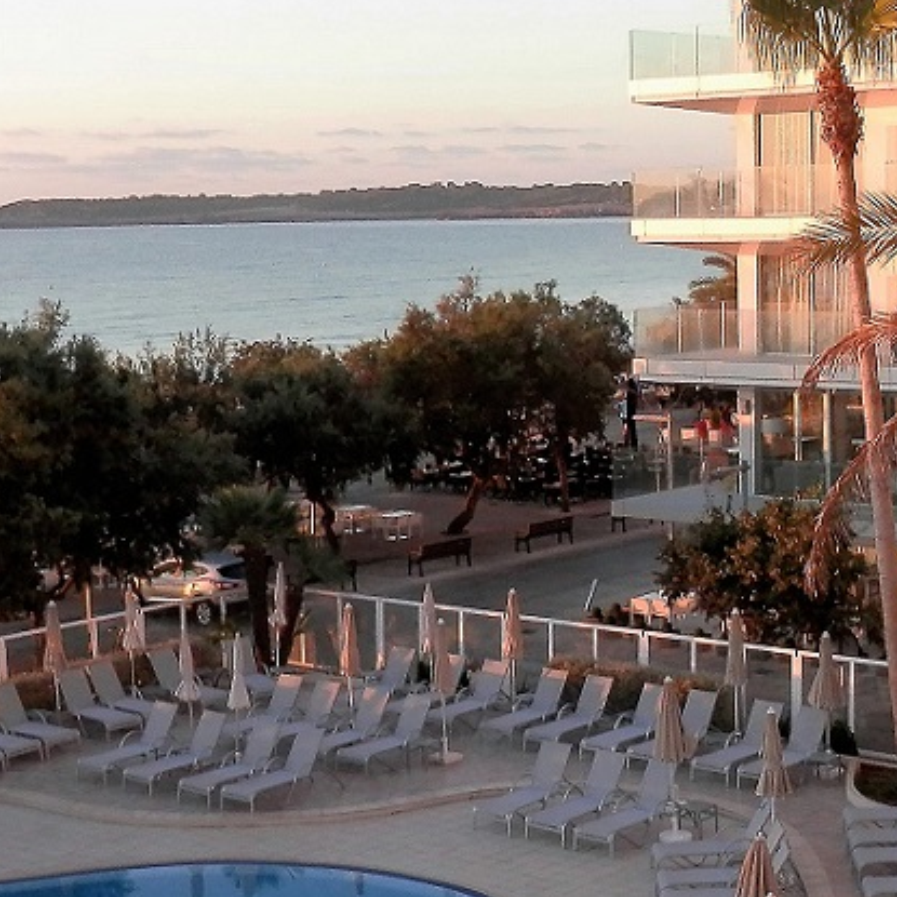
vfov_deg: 24.0
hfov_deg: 23.9
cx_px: 585
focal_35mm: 72
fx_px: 2111
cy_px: 458
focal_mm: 4.5
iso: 80
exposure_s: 1/100
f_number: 3
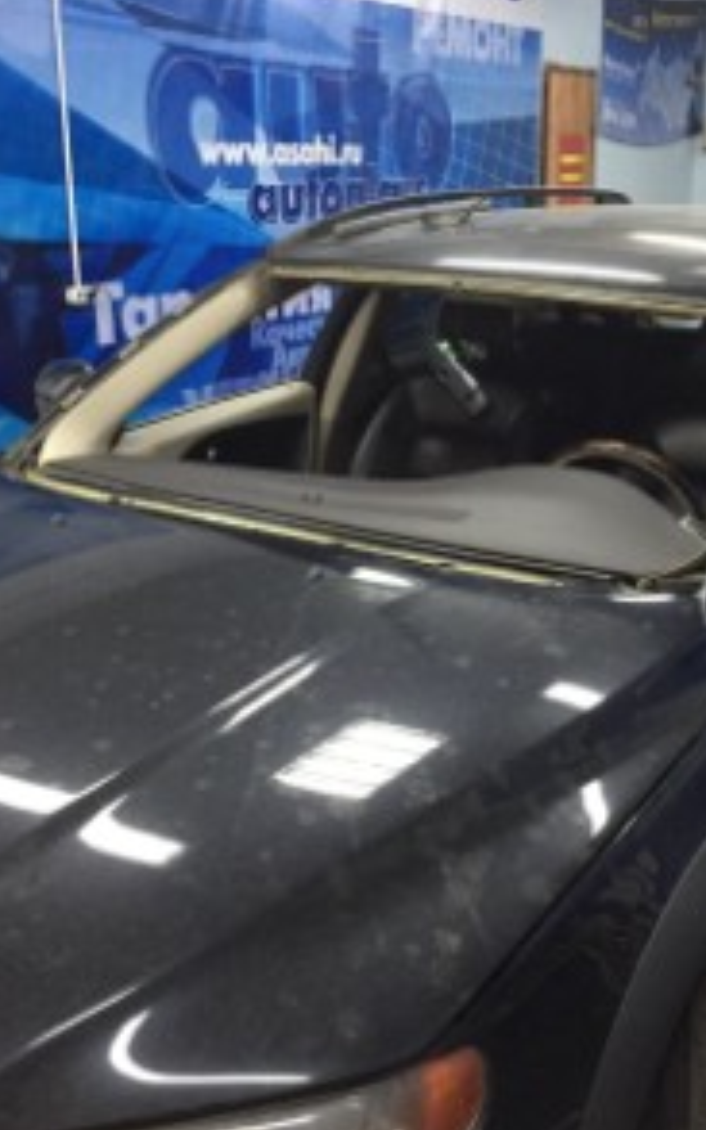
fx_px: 1294
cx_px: 451
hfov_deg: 30.4
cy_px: 567
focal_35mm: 42
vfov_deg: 47.2
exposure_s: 1/33
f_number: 2.2
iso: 250
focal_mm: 4.15
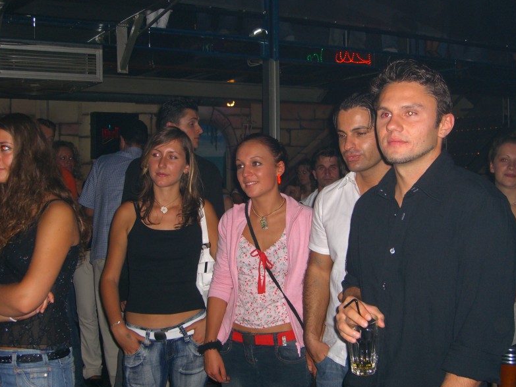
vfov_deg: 30.9
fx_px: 700
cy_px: 193
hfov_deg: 40.4
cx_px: 258
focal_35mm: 47
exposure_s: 1/60
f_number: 3.1
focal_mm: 9.5
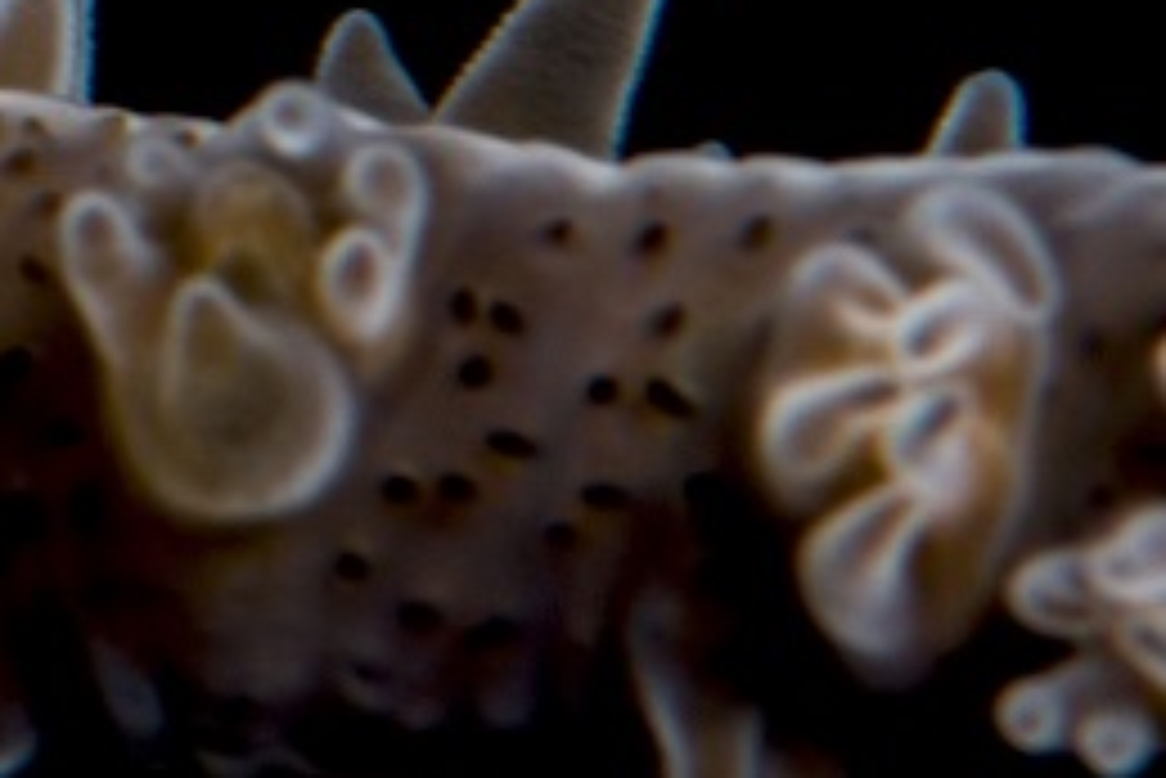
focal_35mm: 1095
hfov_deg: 1.9
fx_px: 35500
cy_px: -526
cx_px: -2760
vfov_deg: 1.3
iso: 100
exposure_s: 1/320
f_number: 29
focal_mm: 105
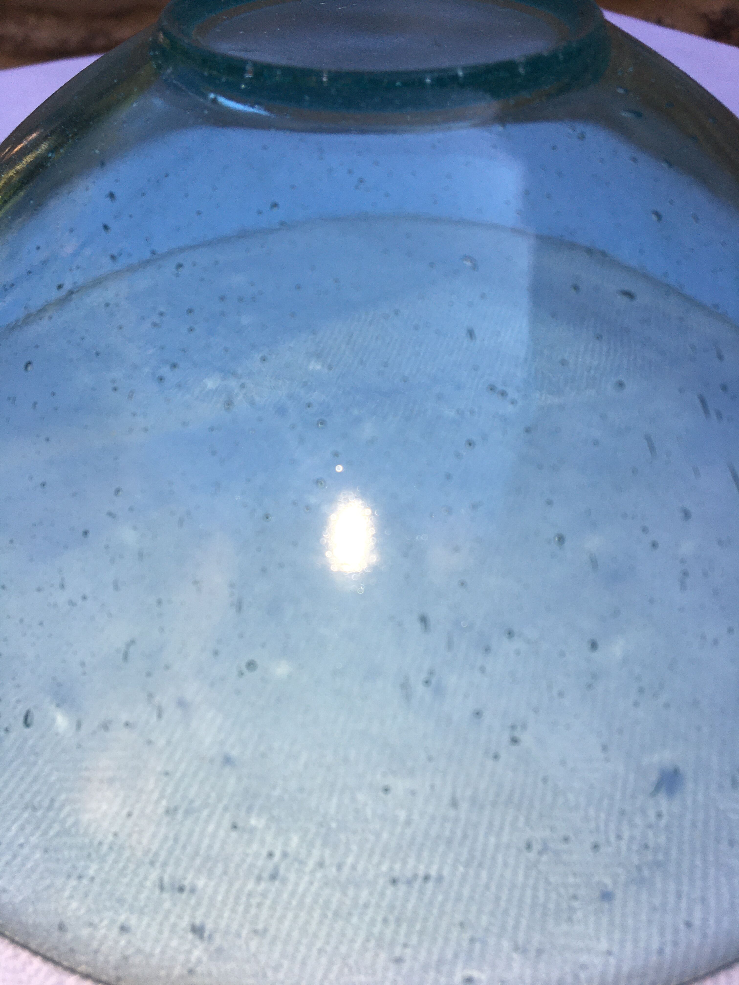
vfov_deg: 61.7
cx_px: 370
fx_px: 825
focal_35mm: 29
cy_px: 492
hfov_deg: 48.2
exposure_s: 1/769
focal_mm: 4.15
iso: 25
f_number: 2.2
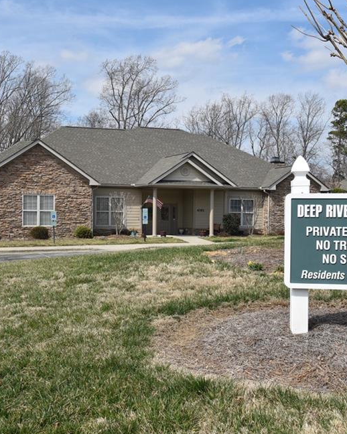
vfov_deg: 40.3
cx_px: 109
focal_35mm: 46
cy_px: 221
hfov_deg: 32.4
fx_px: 591
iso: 200
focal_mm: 31
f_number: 10
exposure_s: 1/400
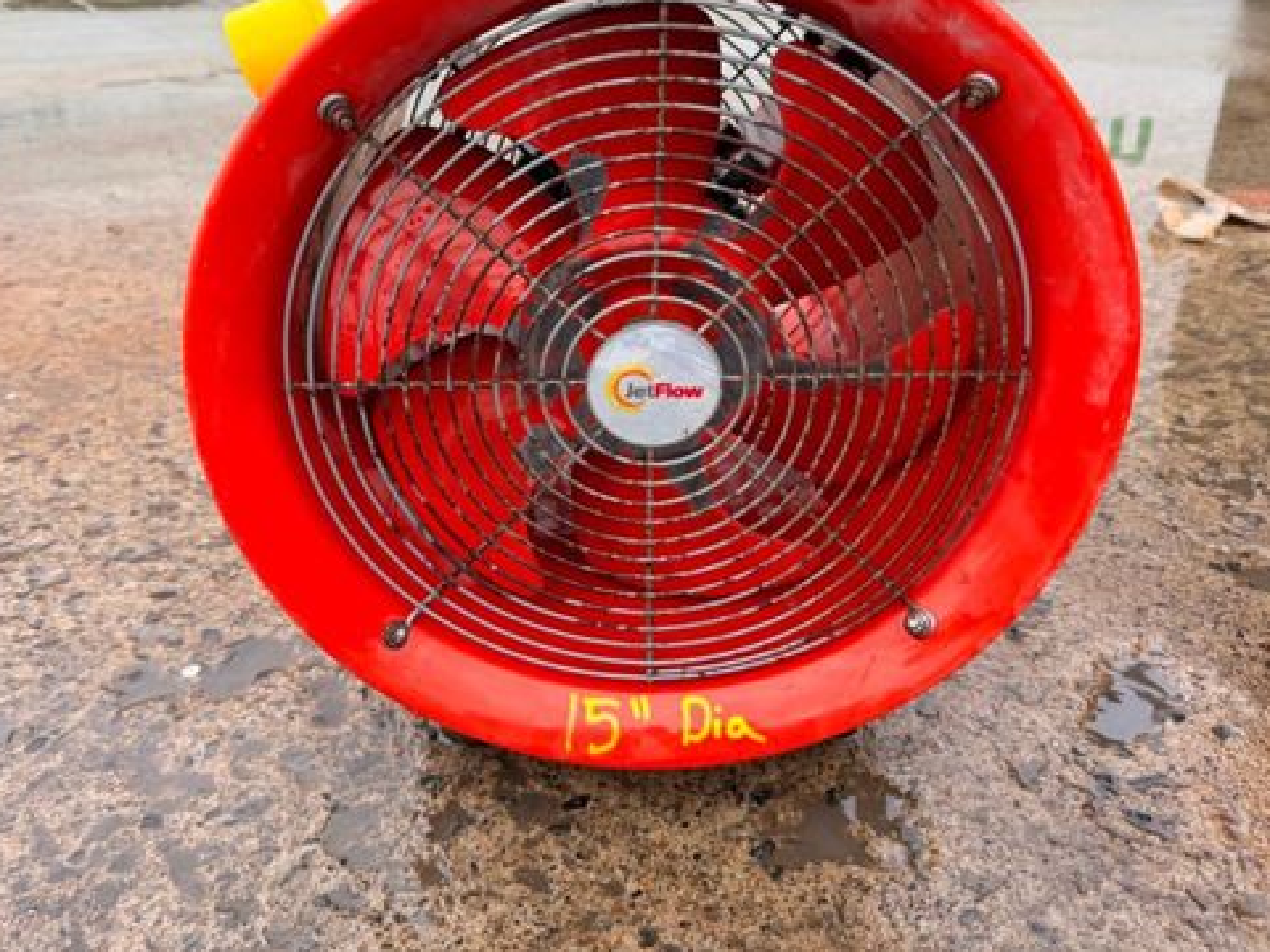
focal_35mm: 30
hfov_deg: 59.8
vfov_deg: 46.5
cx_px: 558
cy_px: 376
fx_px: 1101
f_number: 1.78
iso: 100
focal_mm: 6.76
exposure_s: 1/551
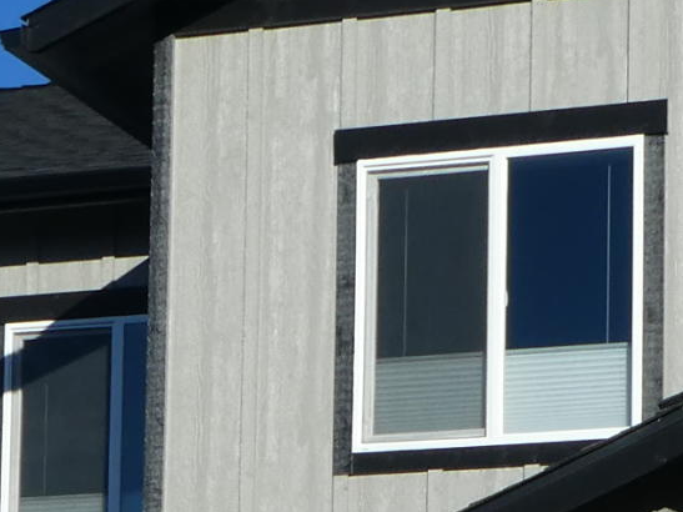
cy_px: 792
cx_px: 363
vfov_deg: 8.5
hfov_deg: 11.6
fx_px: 3353
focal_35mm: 170
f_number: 4
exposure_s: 1/800
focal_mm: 5.4
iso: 80
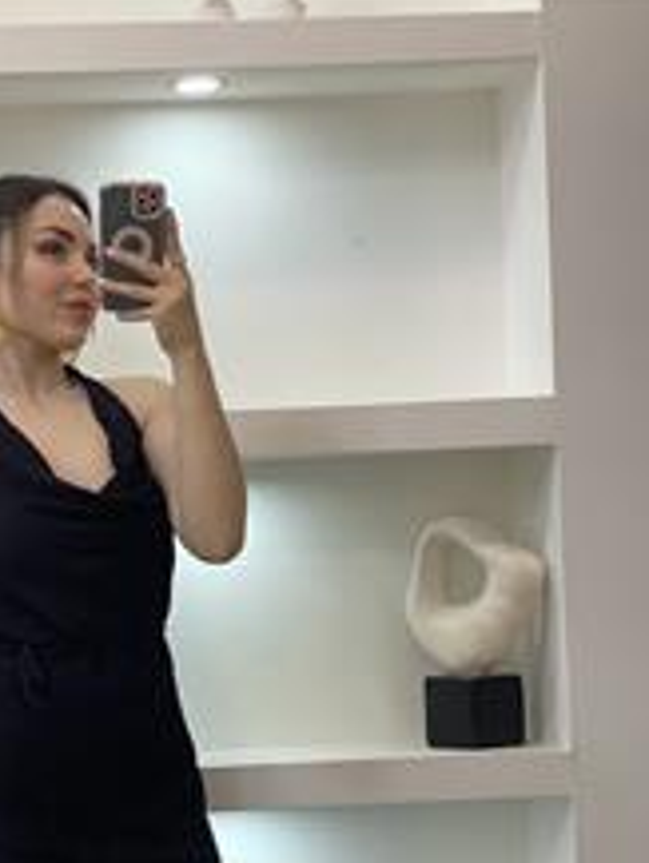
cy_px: 797
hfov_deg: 14.8
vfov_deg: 19.4
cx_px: 100
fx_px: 2472
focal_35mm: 99
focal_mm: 6
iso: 80
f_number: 2
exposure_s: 1/100
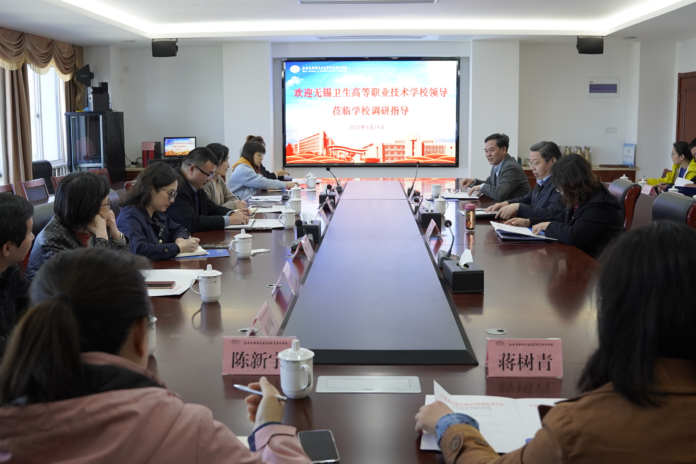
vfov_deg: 36.9
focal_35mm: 36
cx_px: 348
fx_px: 696
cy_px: 232
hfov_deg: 53.1
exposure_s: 1/160
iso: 1600
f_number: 4
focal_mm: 24
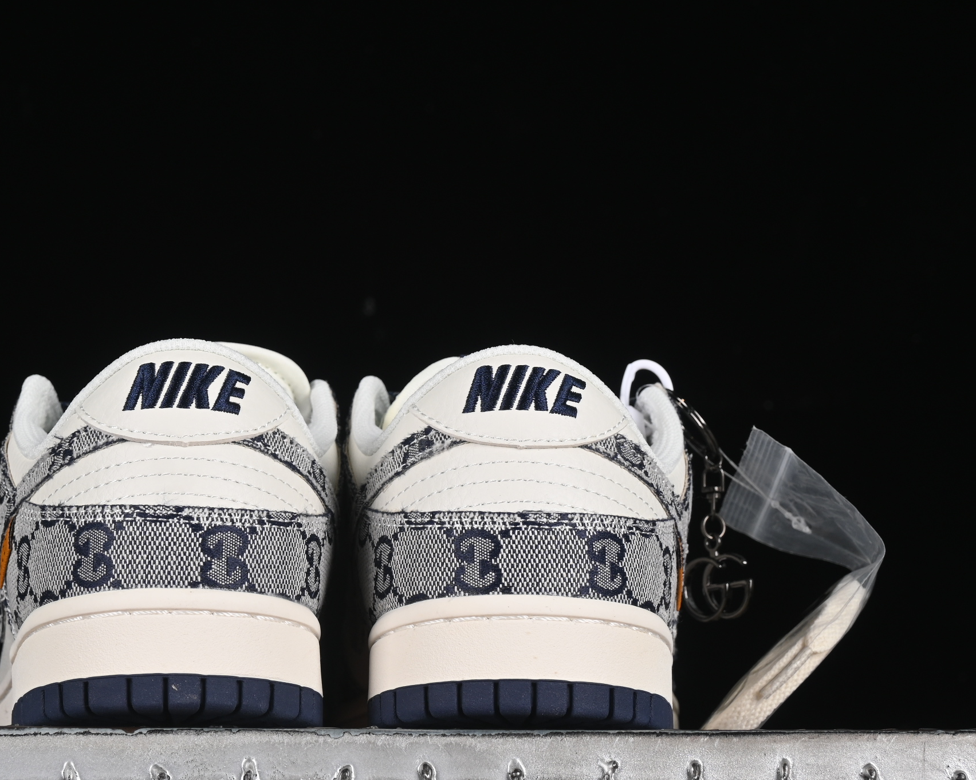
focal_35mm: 115
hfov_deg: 16.7
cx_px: 359
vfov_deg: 13.4
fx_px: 3322
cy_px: 399
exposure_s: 1/80
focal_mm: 50
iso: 160
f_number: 8
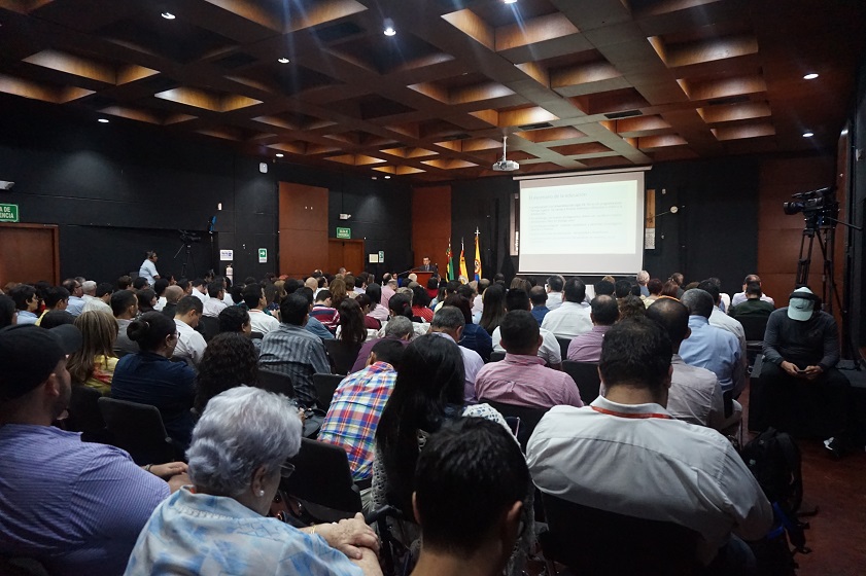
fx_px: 577
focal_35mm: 24
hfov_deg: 73.8
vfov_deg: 53.1
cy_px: 288
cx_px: 433
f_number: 3.5
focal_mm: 16
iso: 3200
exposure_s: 1/125
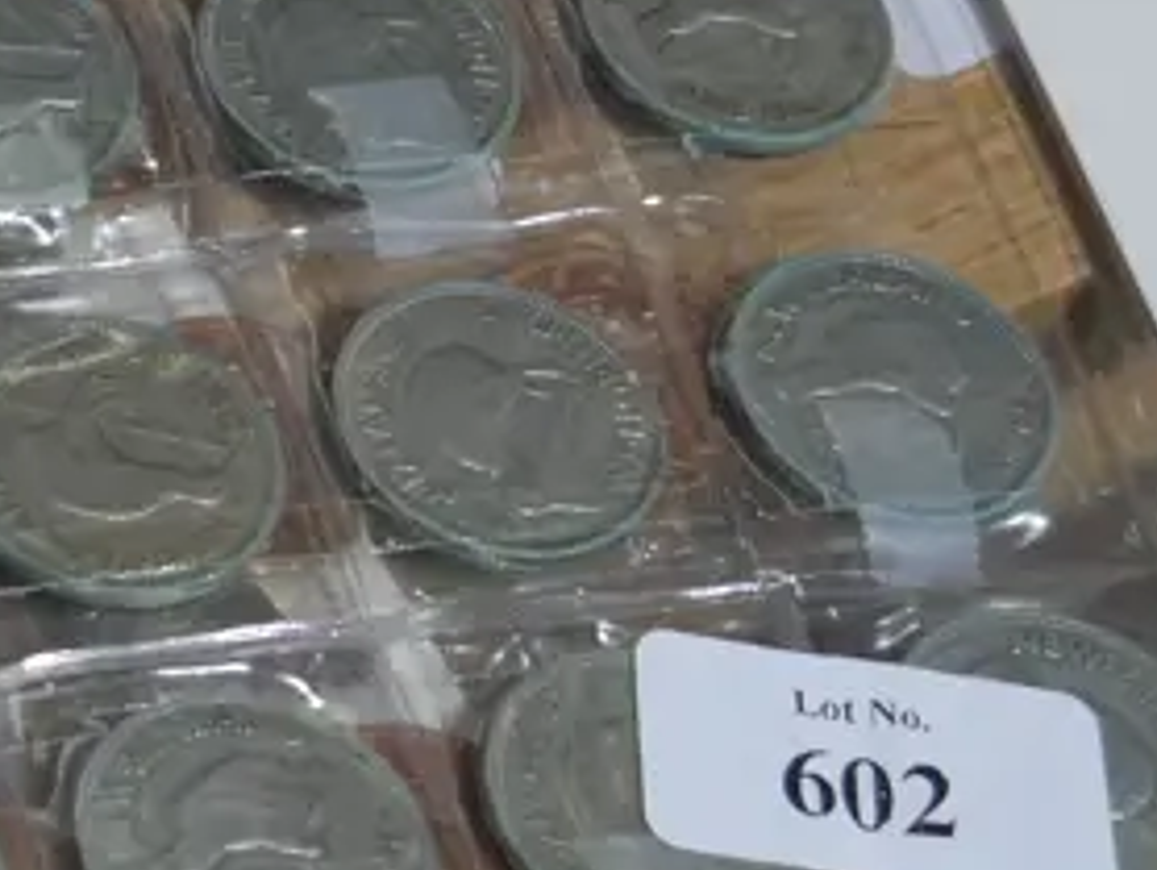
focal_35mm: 184
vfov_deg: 8.1
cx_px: -941
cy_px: 273
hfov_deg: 10.1
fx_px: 6155
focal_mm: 25
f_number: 5.3
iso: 400
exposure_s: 1/60
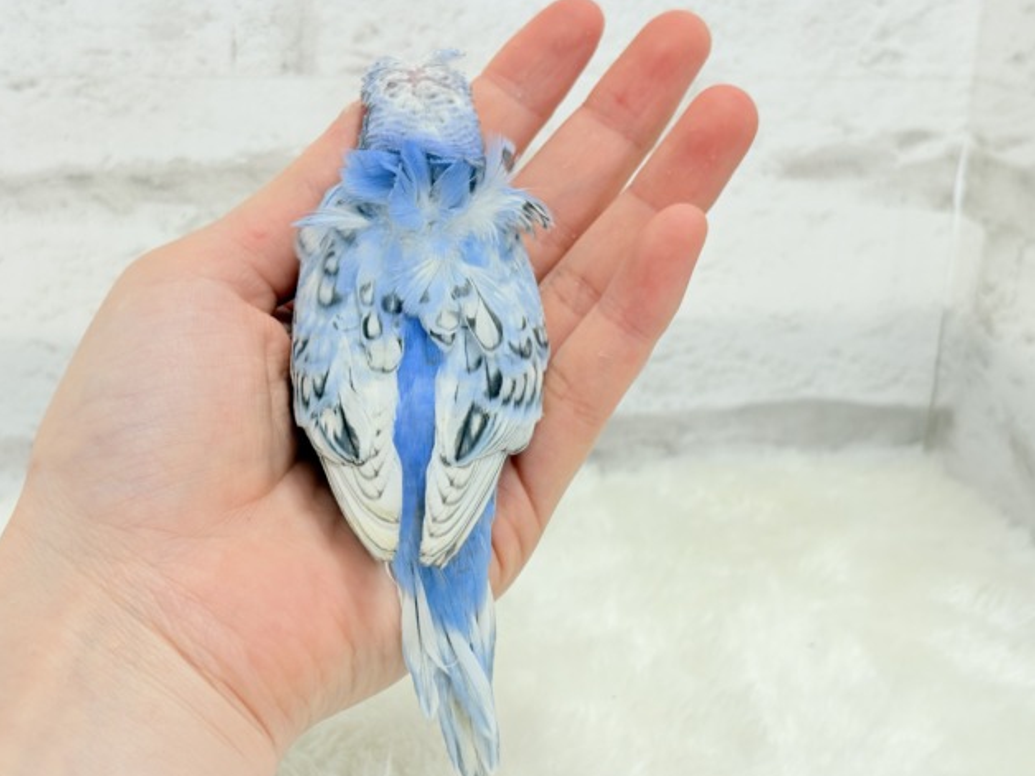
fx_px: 1585
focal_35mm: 53
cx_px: 521
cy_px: 392
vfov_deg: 27.5
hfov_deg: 36.2
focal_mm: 5.96
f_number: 1.6
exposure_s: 1/100
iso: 80
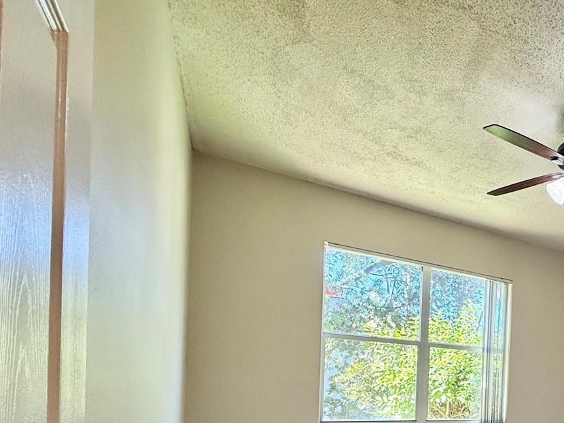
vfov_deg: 45.8
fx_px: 440
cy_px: 390
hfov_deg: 54.3
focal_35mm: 27
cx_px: 536
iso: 160
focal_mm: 2.22
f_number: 2.2
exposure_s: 1/120
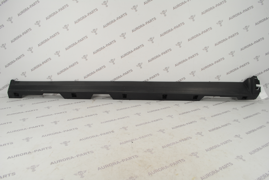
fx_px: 202
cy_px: 90
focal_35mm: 27
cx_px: 134
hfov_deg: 67.3
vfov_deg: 48.0
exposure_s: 1/20
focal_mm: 18
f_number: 6.3
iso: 200
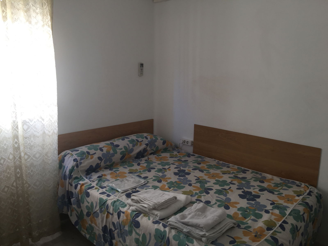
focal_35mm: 29
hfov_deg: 61.7
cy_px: 123
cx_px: 164
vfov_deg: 48.2
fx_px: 275
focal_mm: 4.15
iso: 32
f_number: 2.2
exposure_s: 1/50
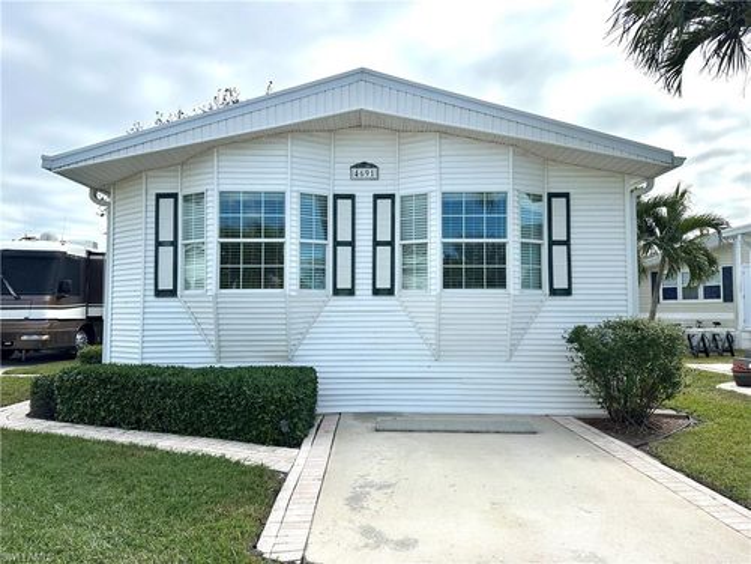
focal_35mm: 24
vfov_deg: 56.8
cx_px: 376
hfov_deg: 71.6
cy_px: 282
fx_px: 521
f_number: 1.78
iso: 80
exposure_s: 1/5848
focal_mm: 6.86
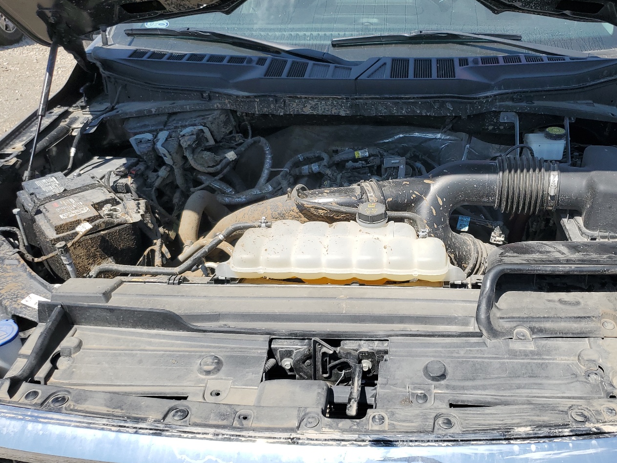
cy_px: 221
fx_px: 588
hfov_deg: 54.9
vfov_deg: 42.9
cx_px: 375
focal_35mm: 33
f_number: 1.5
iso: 50
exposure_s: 1/3333
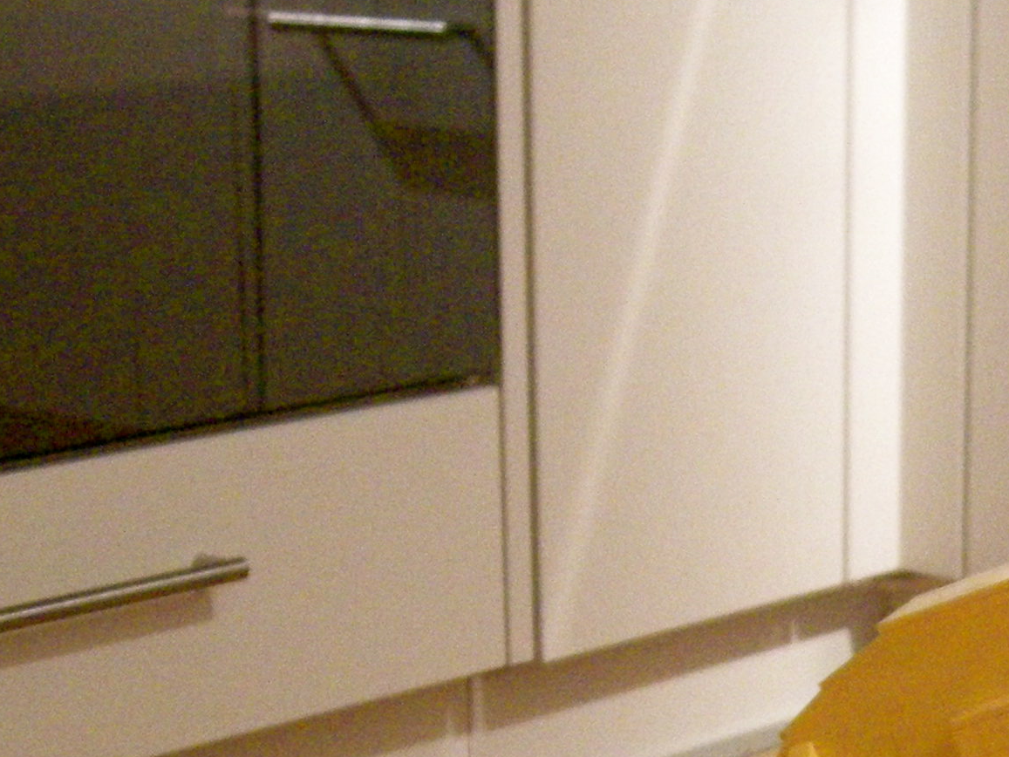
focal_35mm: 121
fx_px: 3527
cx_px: 1203
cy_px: 1100
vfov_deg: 11.8
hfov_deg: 15.7
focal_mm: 7.5
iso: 710
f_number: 2.7
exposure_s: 1/7.9
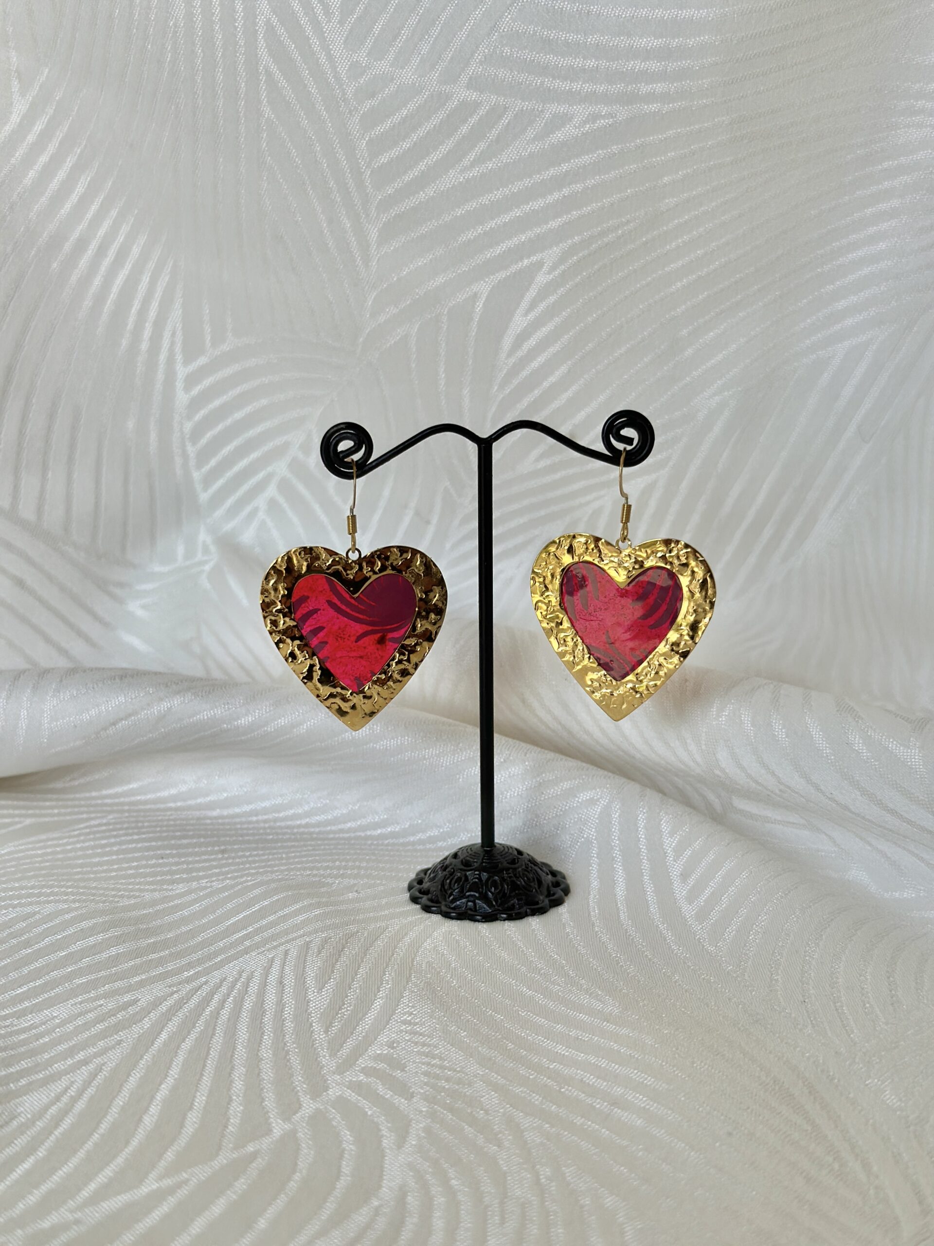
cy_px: 623
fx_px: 1727
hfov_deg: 30.3
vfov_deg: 39.7
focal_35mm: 48
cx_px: 467
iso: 80
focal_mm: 6.86
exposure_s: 1/663
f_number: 1.78
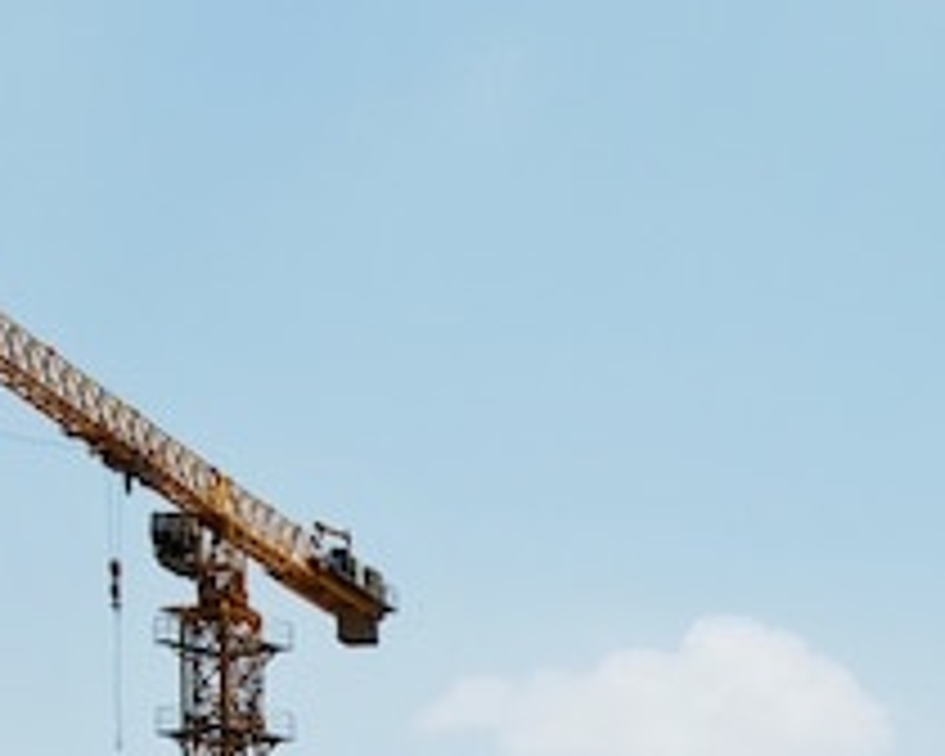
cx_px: 1580
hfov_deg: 10.1
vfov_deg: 8.4
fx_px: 5090
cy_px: 1044
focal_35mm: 182
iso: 100
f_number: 5.6
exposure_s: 1/1250
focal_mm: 34
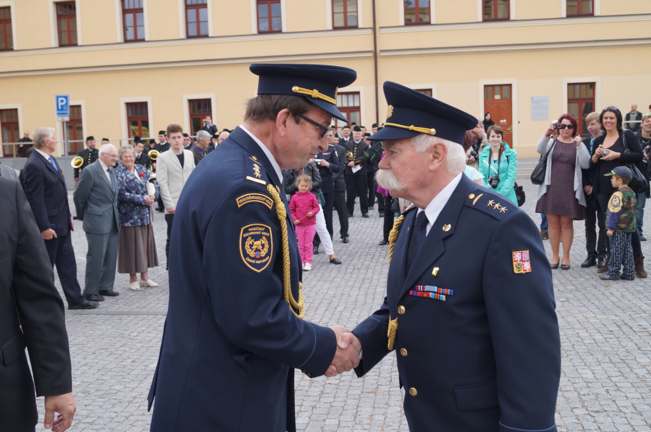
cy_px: 216
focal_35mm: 39
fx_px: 704
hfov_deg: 49.6
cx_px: 326
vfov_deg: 34.1
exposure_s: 1/125
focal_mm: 26
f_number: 6.3
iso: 100
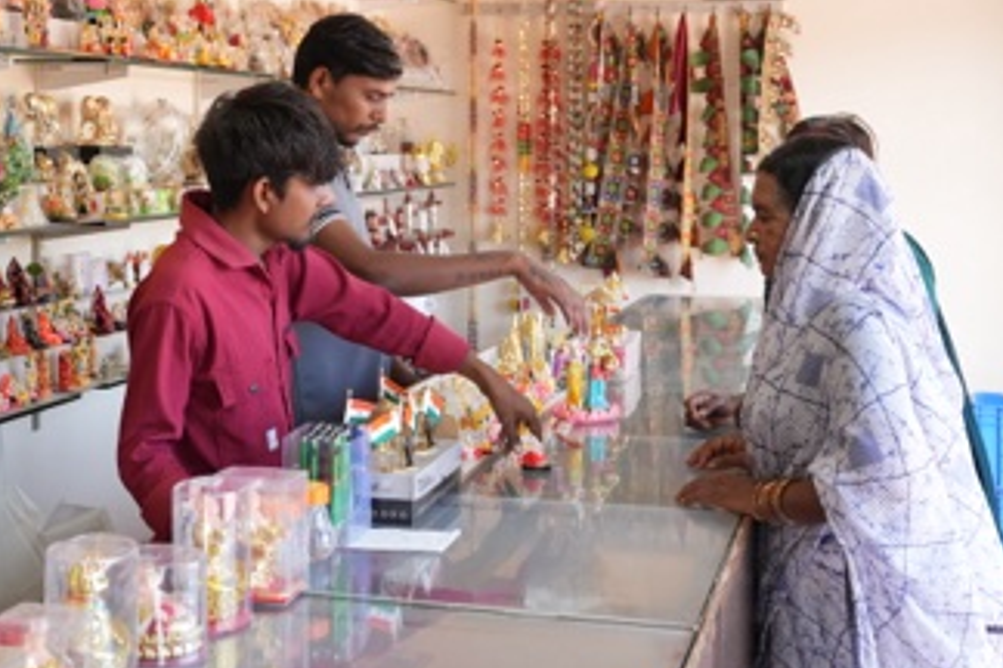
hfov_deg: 31.6
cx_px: 319
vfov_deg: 21.3
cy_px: 139
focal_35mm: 63
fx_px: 1755
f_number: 5
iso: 800
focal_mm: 34
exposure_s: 1/200
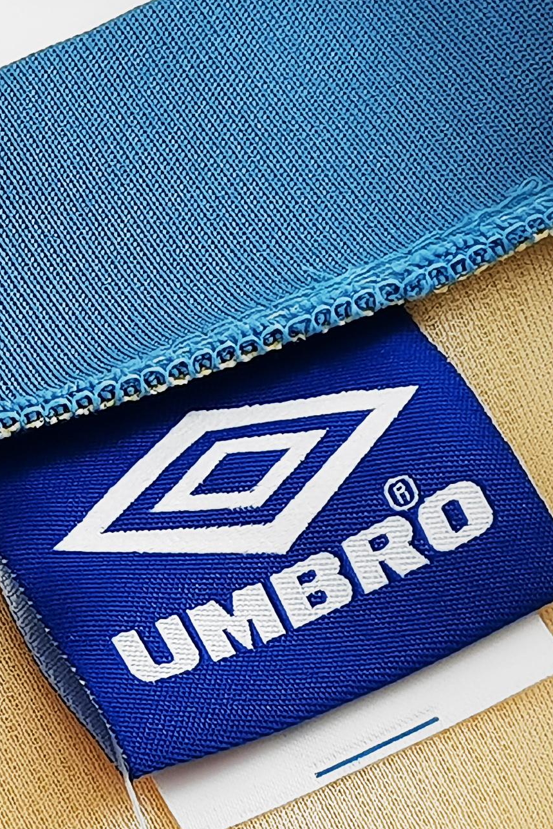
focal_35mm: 160
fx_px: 3685
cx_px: 89
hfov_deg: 8.6
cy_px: 595
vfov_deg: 12.8
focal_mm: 5.58
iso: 100
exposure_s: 1/50
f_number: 1.8
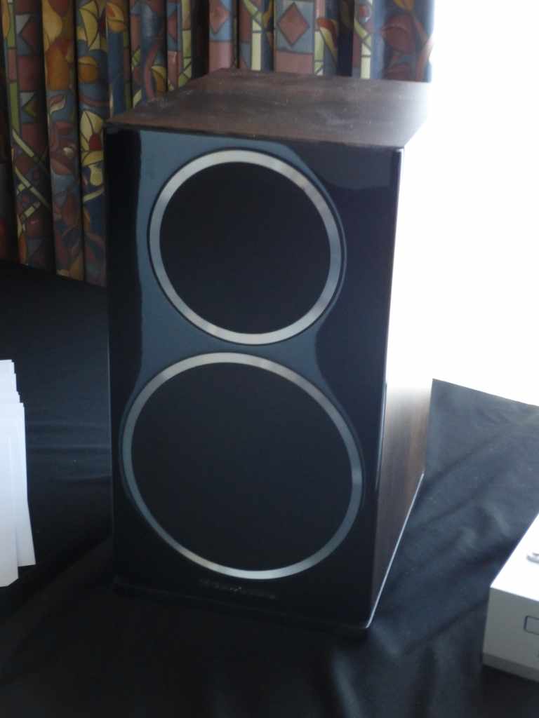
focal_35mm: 58
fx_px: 1204
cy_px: 359
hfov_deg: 25.2
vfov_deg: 33.2
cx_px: 270
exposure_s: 1/10
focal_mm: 9.9
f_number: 4.2
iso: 400
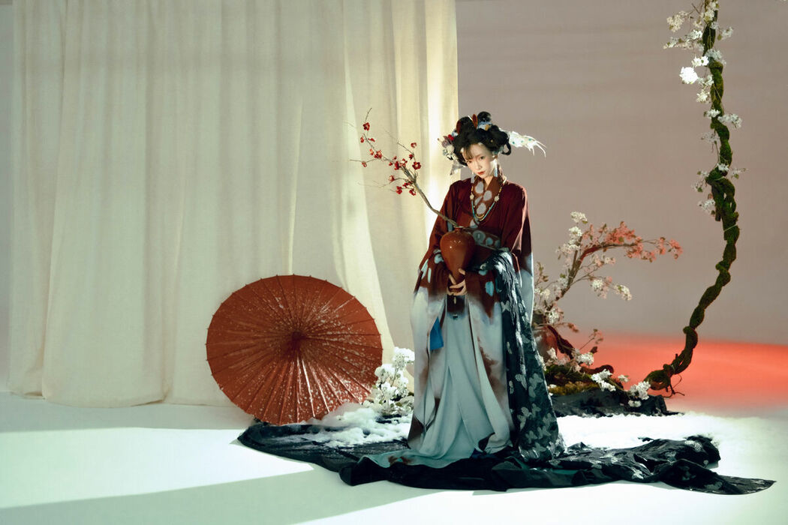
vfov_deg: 26.5
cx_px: 394
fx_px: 1116
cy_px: 262
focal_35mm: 51
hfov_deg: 38.9
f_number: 2.8
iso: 2000
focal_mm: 34.2
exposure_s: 1/250
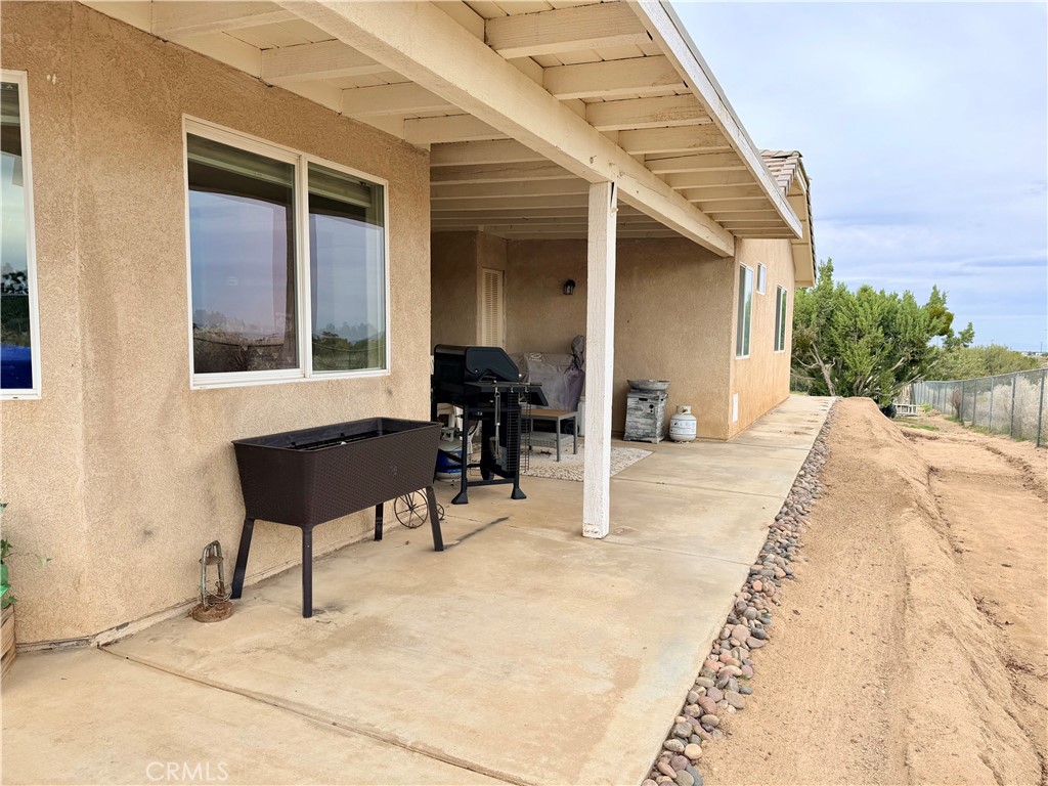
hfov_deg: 71.6
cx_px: 524
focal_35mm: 24
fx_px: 727
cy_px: 393
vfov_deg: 56.8
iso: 80
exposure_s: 1/840
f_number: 1.78
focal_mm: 6.76
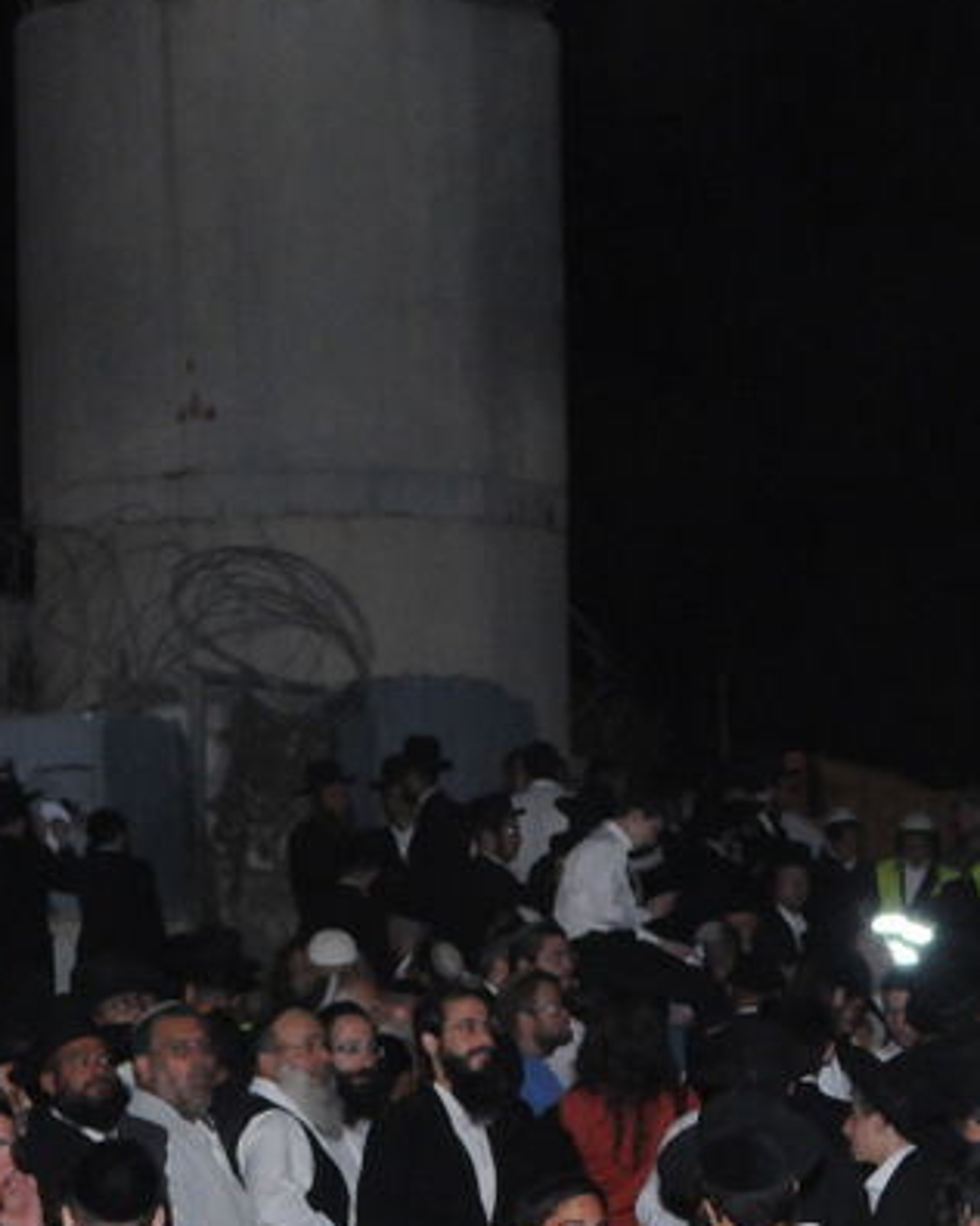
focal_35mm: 164
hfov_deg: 9.3
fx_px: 5954
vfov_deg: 11.7
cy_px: 636
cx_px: 1154
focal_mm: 45
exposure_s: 1/60
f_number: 5
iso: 1600
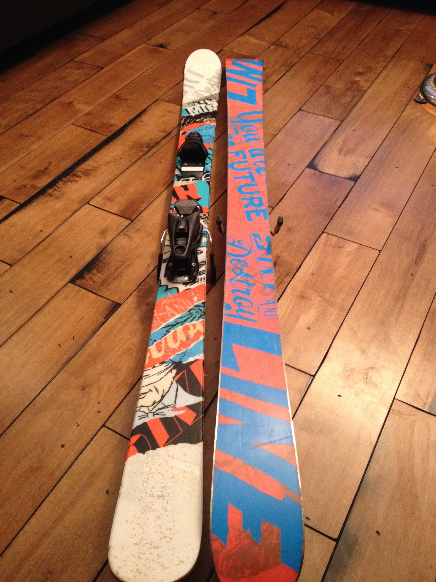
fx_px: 588
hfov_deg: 40.7
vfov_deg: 52.6
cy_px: 291
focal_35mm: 35
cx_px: 218
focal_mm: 4.28
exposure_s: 1/20
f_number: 2.4
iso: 250
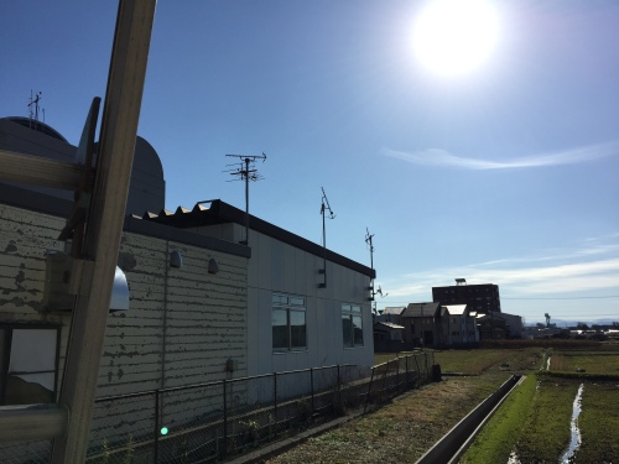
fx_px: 519
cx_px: 310
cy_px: 232
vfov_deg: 48.2
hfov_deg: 61.7
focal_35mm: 29
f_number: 2.2
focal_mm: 4.15
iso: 32
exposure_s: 1/5650
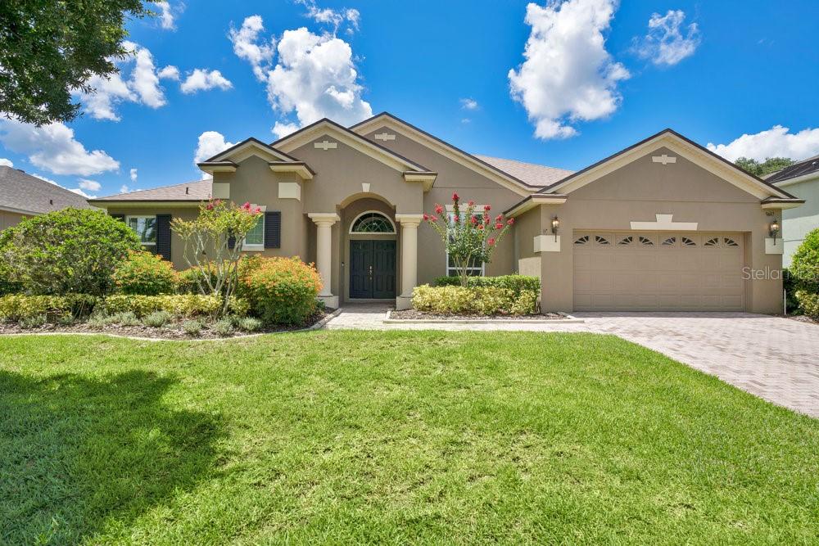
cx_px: 410
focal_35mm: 16
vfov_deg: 73.8
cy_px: 273
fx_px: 364
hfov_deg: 96.7
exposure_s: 1/160
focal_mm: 16
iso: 100
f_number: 10
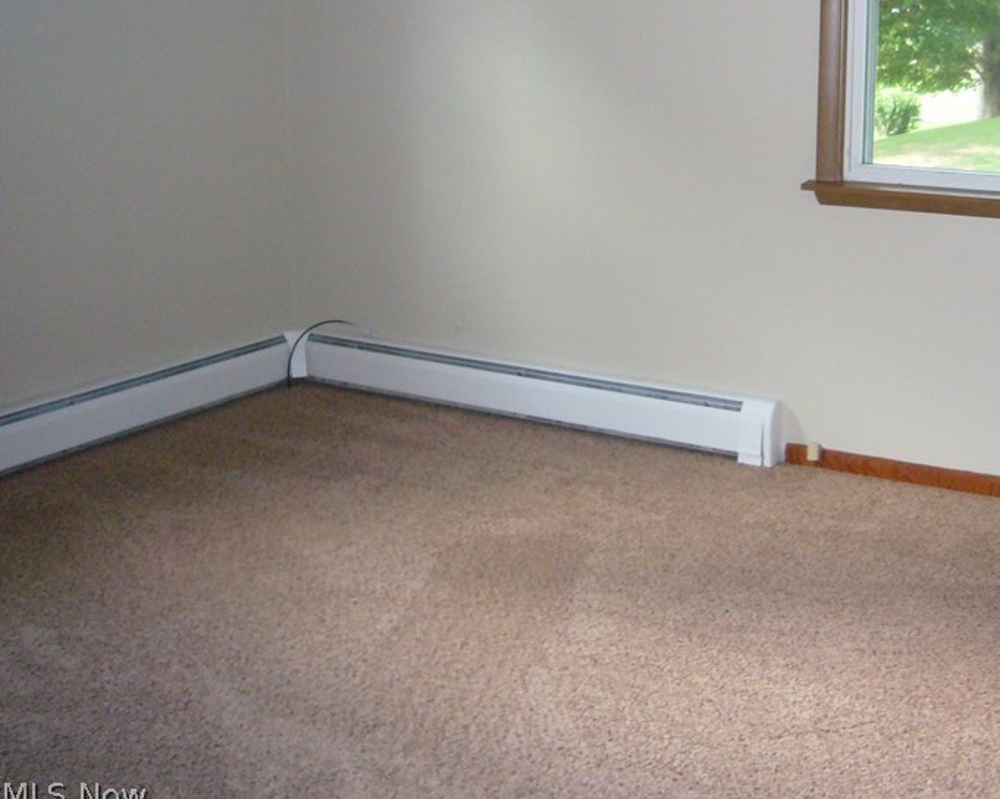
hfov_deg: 38.6
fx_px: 1390
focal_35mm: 47
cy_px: 256
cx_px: 746
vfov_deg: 31.8
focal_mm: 5.2
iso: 200
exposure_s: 1/30
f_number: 2.9
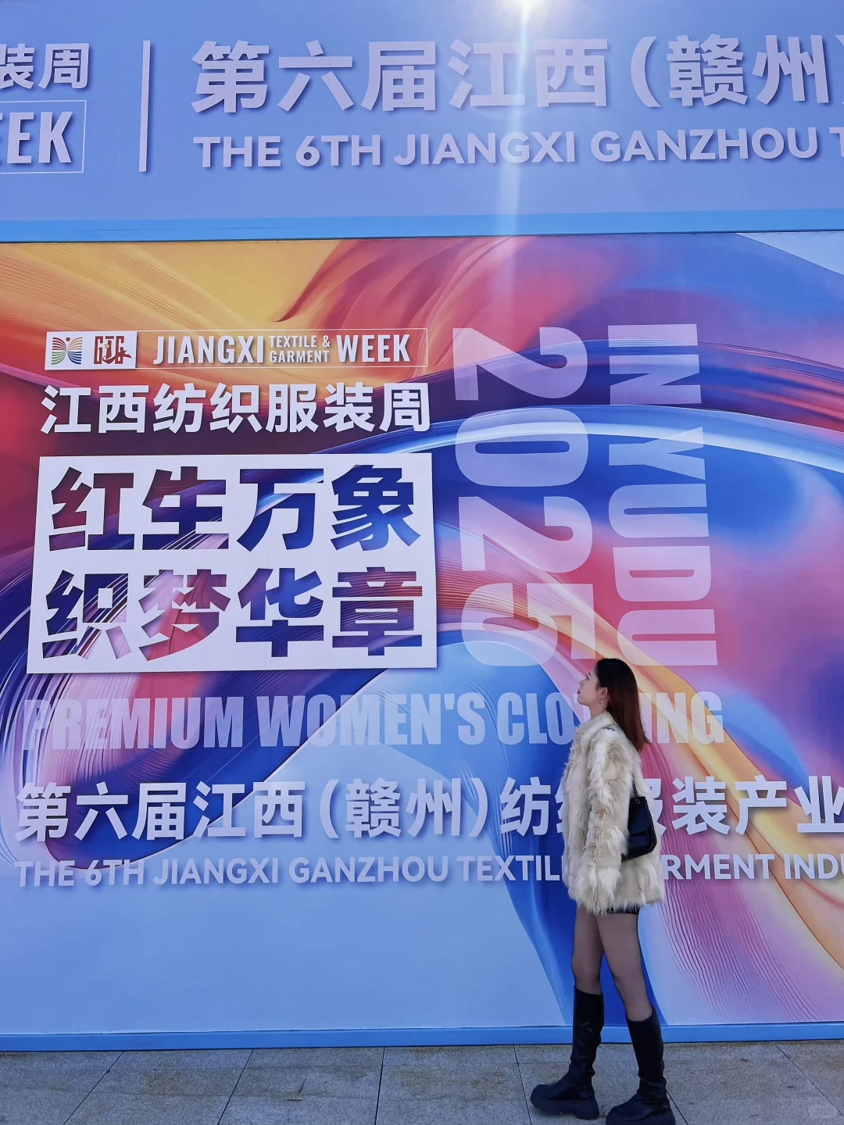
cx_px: 422
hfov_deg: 53.1
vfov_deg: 67.3
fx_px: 845
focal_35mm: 26
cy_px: 562
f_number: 1.5
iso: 50
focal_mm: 5.7
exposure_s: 1/2208
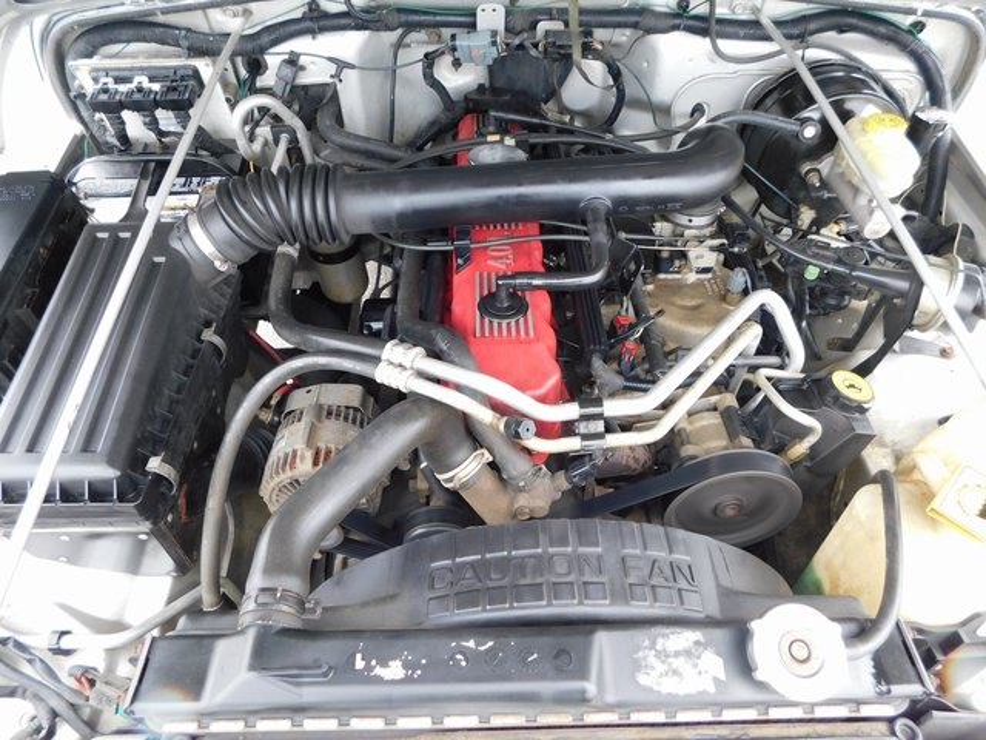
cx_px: 493
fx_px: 655
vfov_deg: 58.9
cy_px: 370
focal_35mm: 23
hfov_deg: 73.9
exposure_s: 1/40
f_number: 3
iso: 125
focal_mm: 4
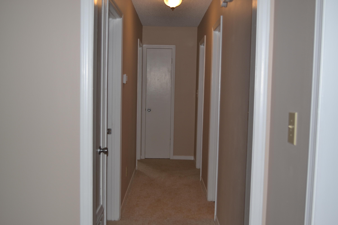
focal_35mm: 39
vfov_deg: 34.2
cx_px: 169
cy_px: 112
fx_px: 366
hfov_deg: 49.6
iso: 100
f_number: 4.2
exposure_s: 1/80
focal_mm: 26
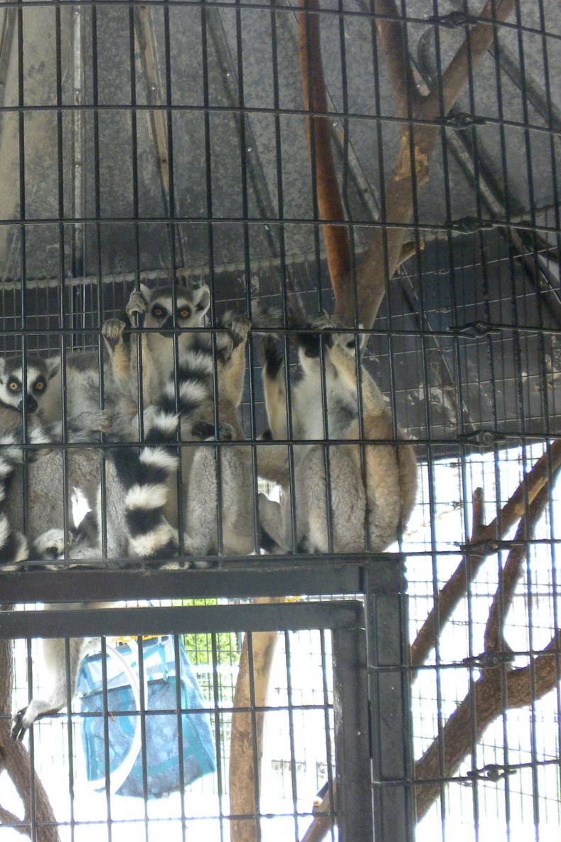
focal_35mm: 52
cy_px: 420
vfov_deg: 38.2
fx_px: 1216
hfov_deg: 25.3
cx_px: 68
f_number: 3.5
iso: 378
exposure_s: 1/46.1
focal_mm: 6.6
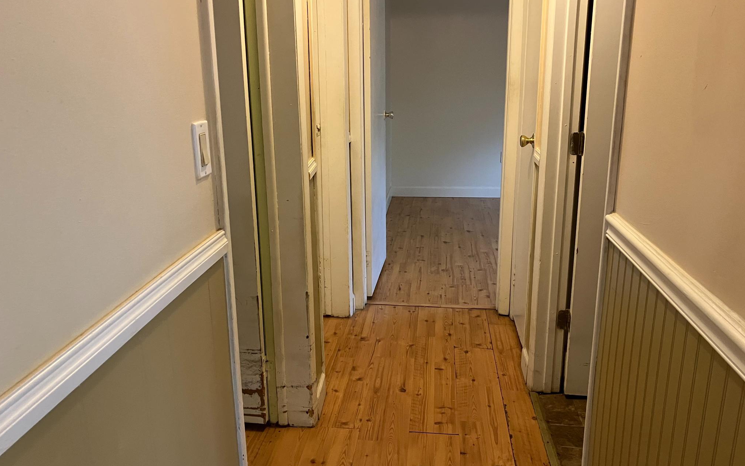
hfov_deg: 62.9
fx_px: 609
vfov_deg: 41.8
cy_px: 226
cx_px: 374
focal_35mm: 30
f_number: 1.8
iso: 250
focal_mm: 3.99
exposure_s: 1/40
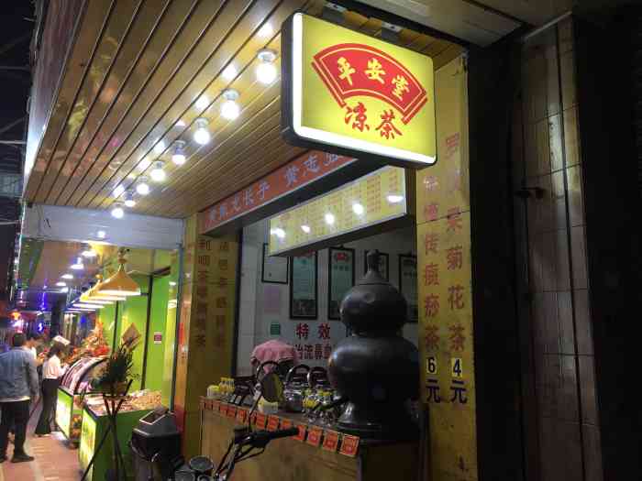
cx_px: 321
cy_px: 240
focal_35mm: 29
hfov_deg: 61.7
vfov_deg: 48.2
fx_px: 538
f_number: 2.2
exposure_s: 1/17
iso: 40
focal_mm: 4.15
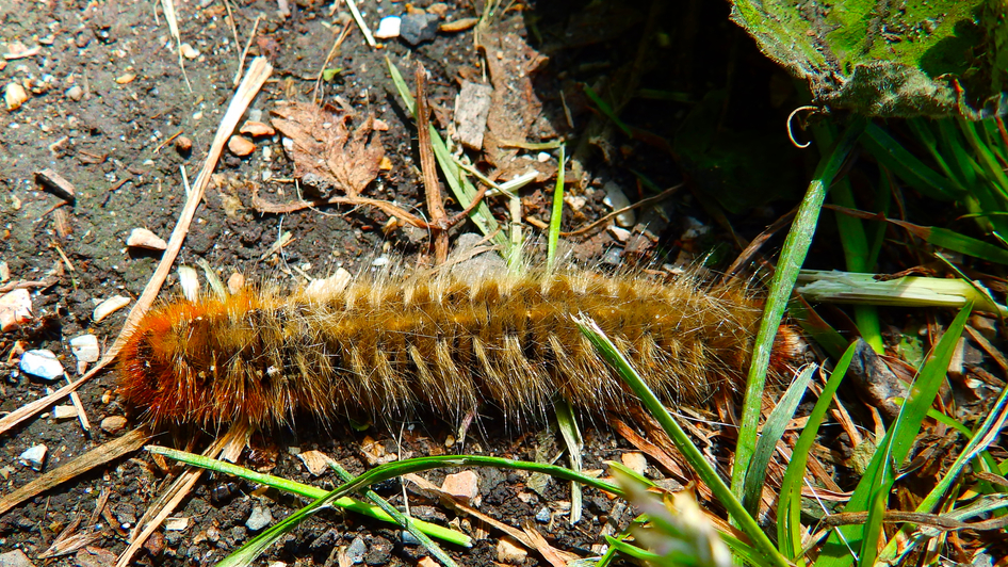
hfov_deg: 48.3
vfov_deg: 28.2
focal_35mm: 42
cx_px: 454
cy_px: 352
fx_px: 1123
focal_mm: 5.7
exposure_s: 1/125
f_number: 4
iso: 80
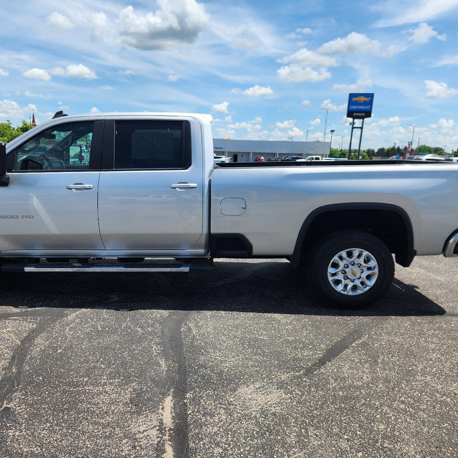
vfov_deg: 55.6
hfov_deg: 54.8
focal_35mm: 29
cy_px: 239
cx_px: 163
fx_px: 434
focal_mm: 5.4
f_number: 1.8
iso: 20
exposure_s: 1/1414
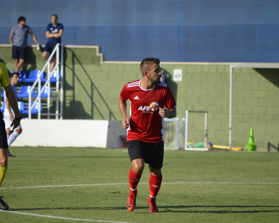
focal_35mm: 340
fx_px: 2807
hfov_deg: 5.7
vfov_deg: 4.6
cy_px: 111
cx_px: 142
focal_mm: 200
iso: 400
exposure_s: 1/1600
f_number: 6.3
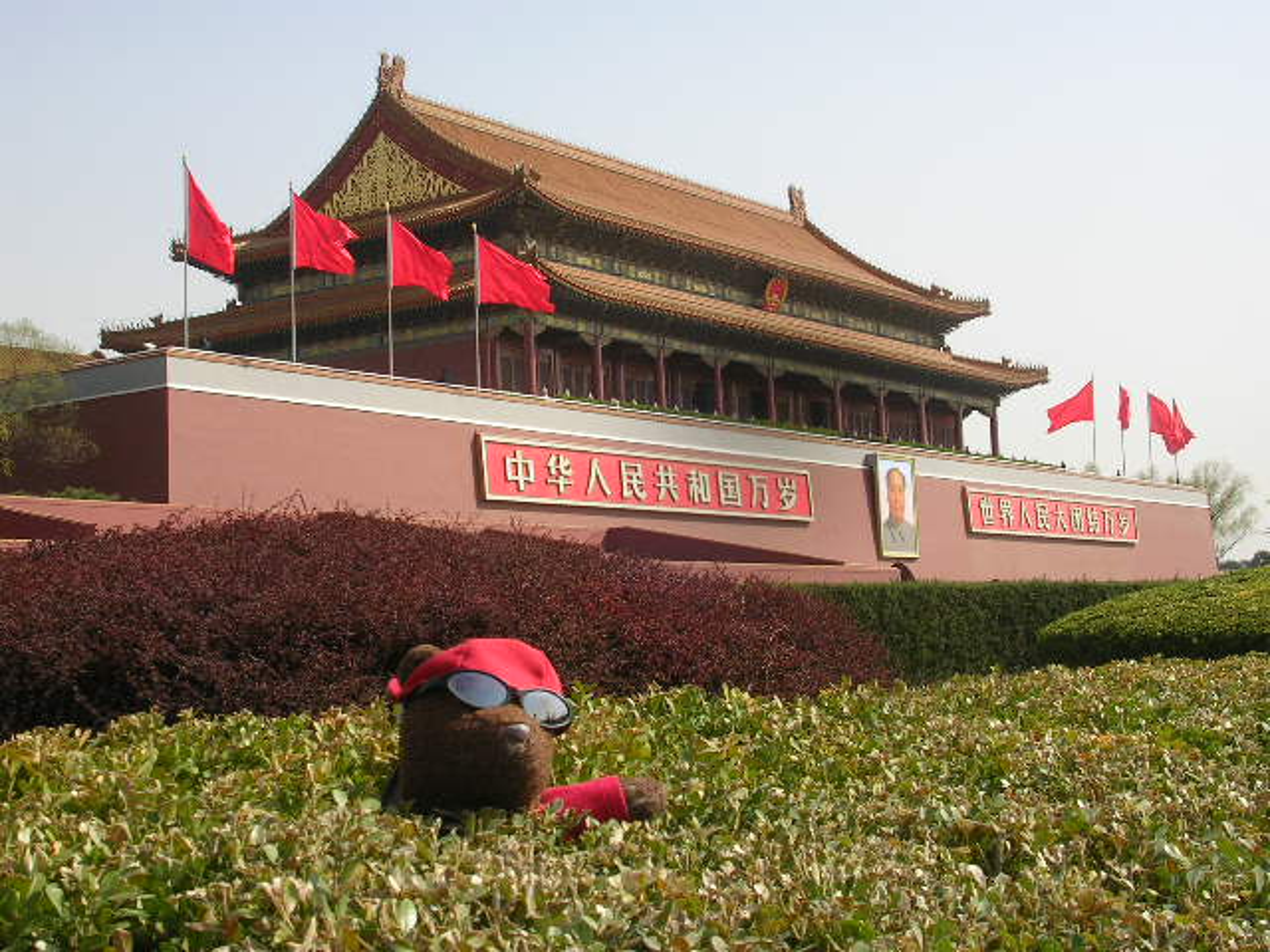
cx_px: 635
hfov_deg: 34.3
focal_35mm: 56
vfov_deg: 26.1
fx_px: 2055
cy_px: 476
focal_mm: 8.5
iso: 50
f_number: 6.6
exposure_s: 1/190
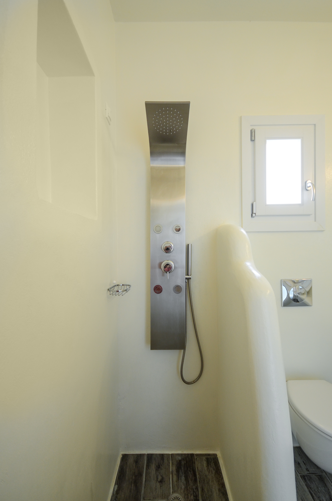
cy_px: 250
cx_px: 166
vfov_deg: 100.5
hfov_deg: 77.1
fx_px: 208
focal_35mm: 15
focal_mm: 10
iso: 640
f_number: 4
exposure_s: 1/80
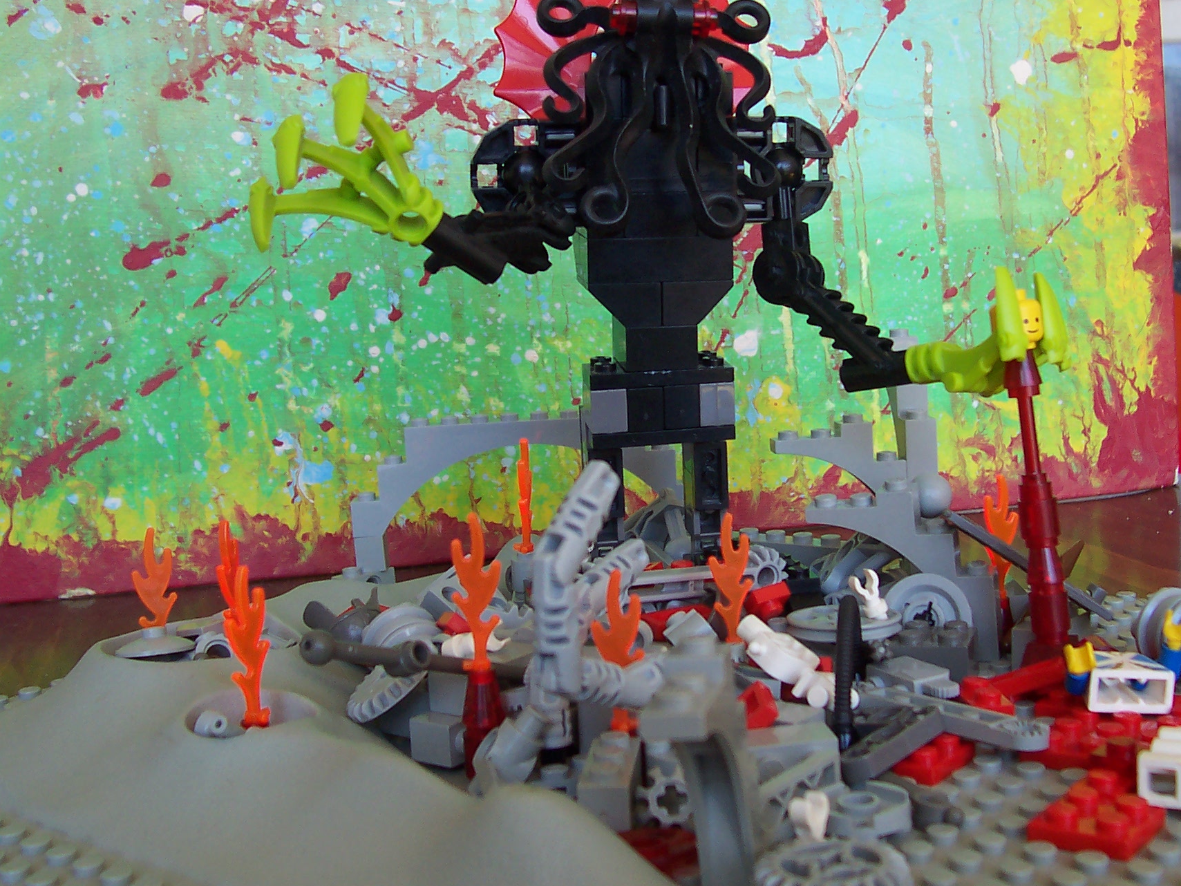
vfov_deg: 32.8
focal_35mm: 44
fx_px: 1501
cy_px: 367
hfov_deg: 42.9
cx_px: 668
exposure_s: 1/60
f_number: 2.8
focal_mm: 5.6
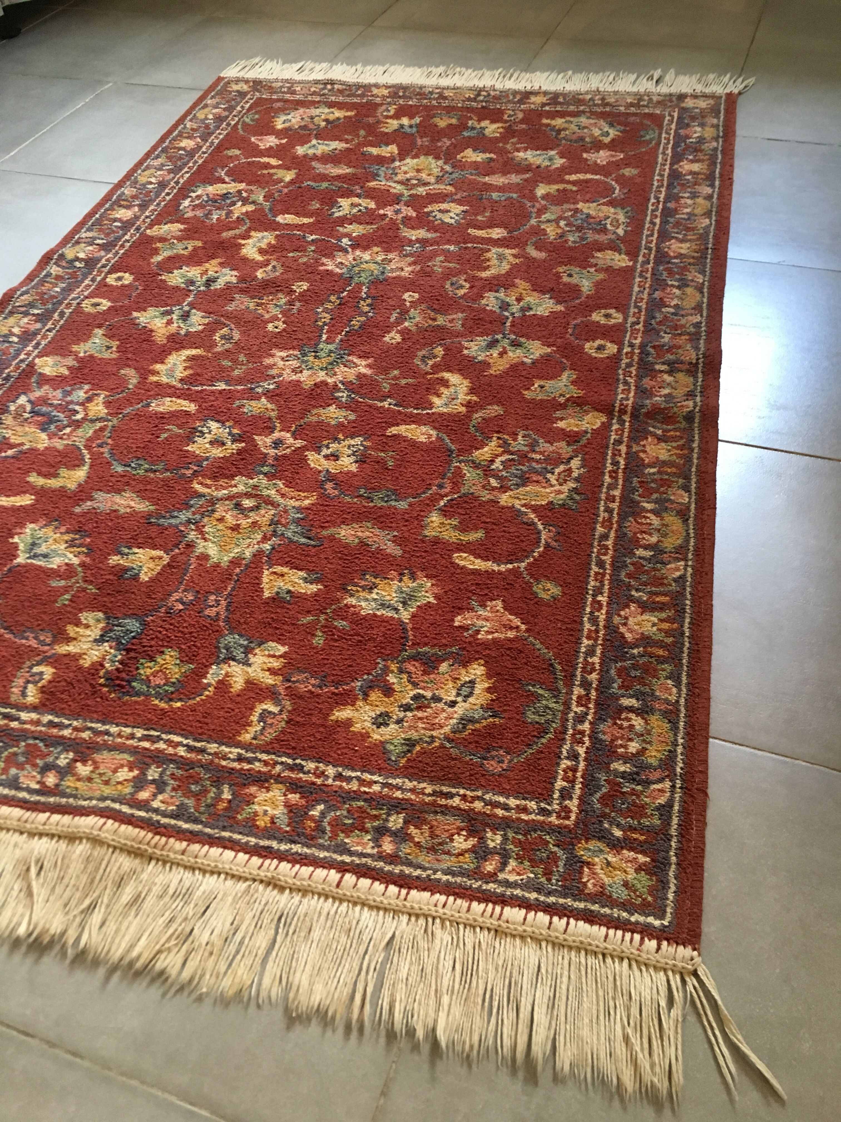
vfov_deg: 61.7
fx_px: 939
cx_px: 420
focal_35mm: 29
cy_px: 561
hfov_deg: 48.2
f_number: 2.2
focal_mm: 4.15
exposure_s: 1/33
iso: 200
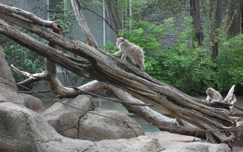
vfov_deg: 12.8
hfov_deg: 20.4
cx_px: 122
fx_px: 676
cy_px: 71
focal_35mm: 102
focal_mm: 17.1
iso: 64
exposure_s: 1/80
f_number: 5.2
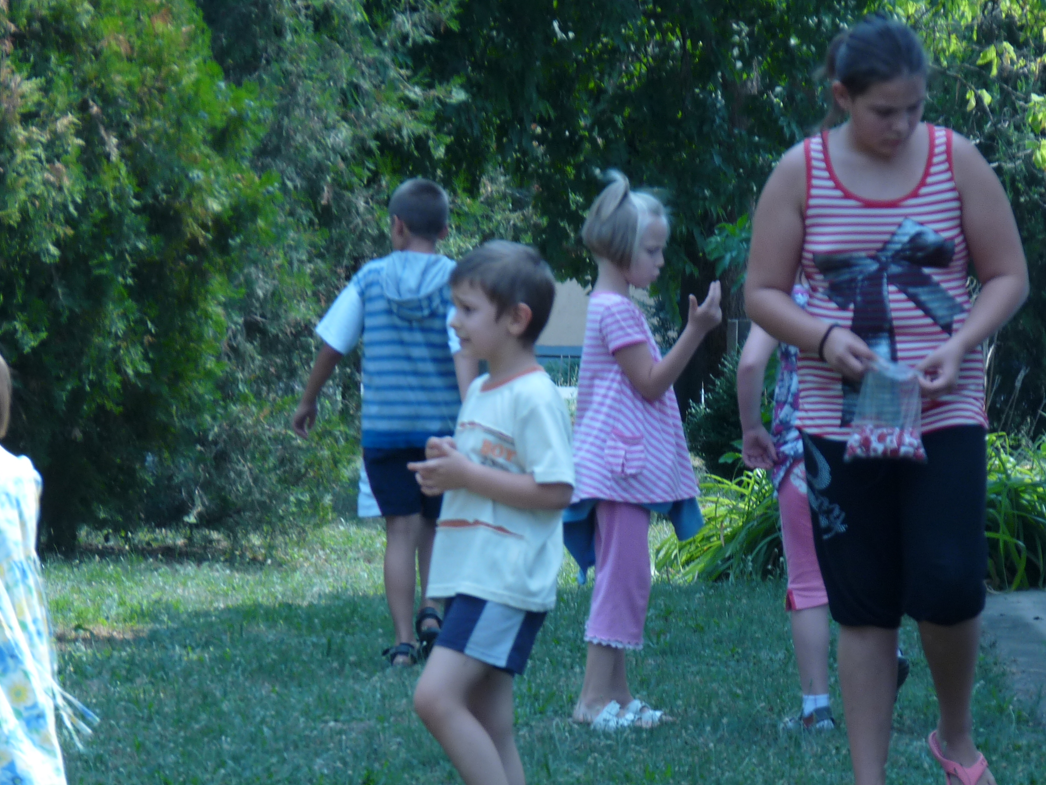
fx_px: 6255
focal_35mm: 207
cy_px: 546
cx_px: 742
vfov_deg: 7.2
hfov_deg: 9.5
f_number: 3.6
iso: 100
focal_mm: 24.5
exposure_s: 1/320
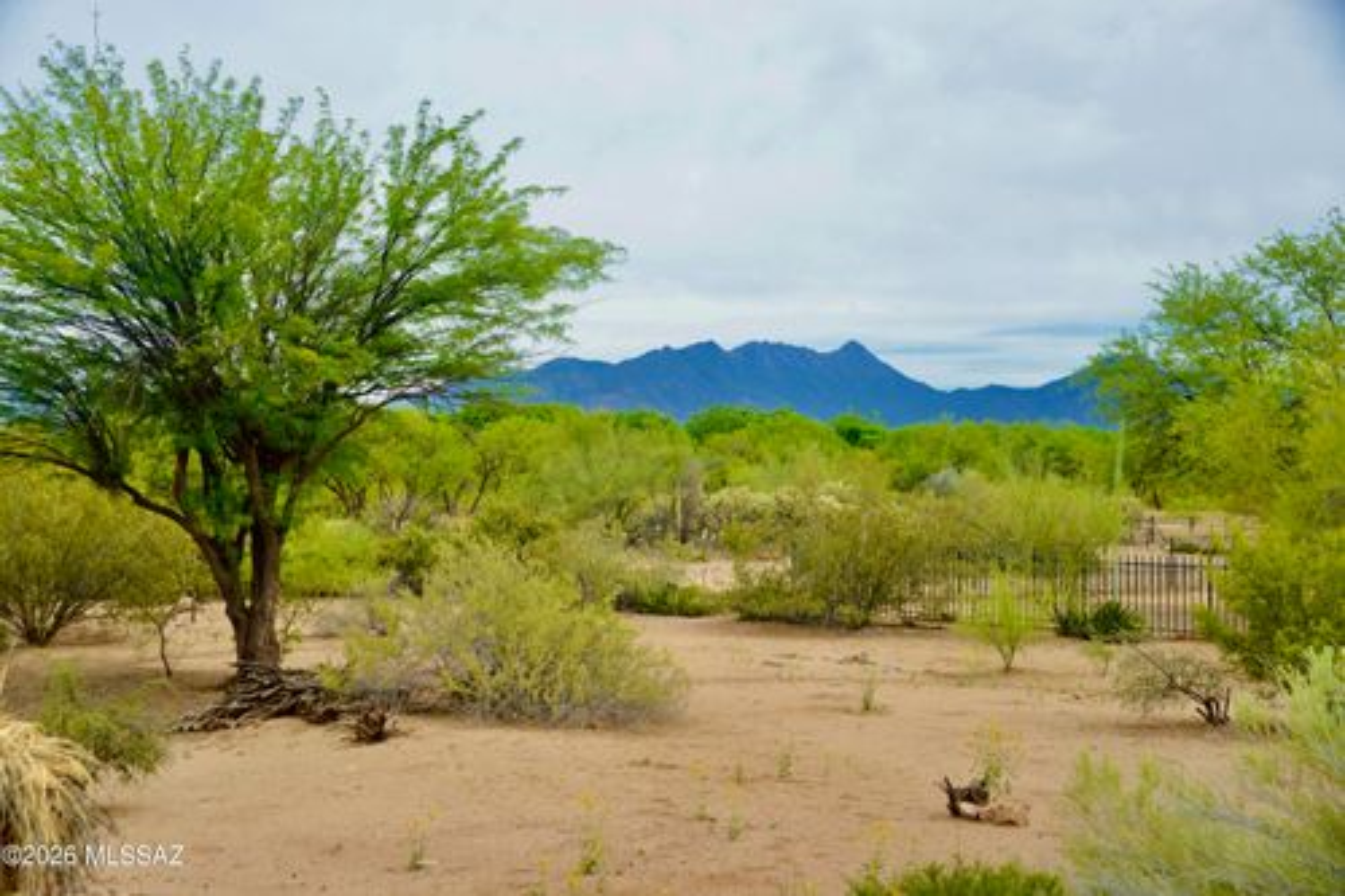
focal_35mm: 48
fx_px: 1793
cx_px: 672
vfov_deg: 28.1
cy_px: 448
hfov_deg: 41.1
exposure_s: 1/320
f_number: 10
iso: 200
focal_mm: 48
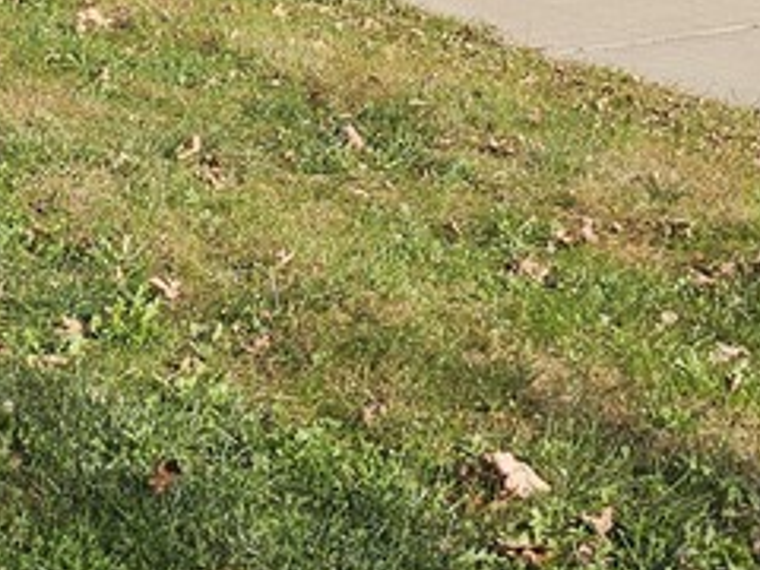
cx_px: -82
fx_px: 2152
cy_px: -3
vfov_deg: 14.8
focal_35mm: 98
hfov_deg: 19.2
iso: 10
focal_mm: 6.3
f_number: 1.7
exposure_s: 1/514
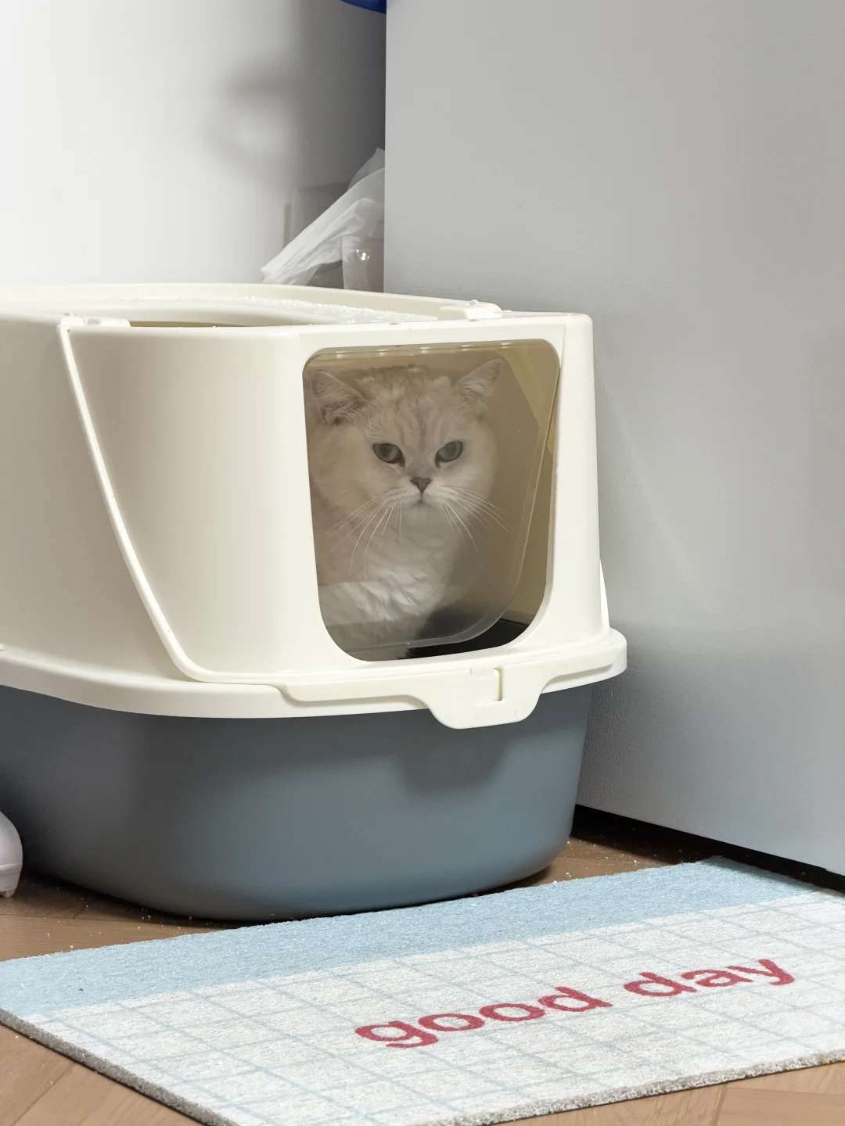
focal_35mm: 100
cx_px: 422
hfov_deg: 14.8
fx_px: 3255
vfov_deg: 19.6
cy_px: 563
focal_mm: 16.89
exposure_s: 1/100
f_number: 2.8
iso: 320
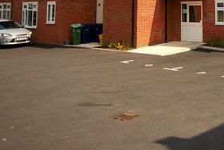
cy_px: -38
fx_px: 357
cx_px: 205
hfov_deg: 32.9
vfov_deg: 21.7
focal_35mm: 57
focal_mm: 15
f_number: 7.1
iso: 100
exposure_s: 1/200
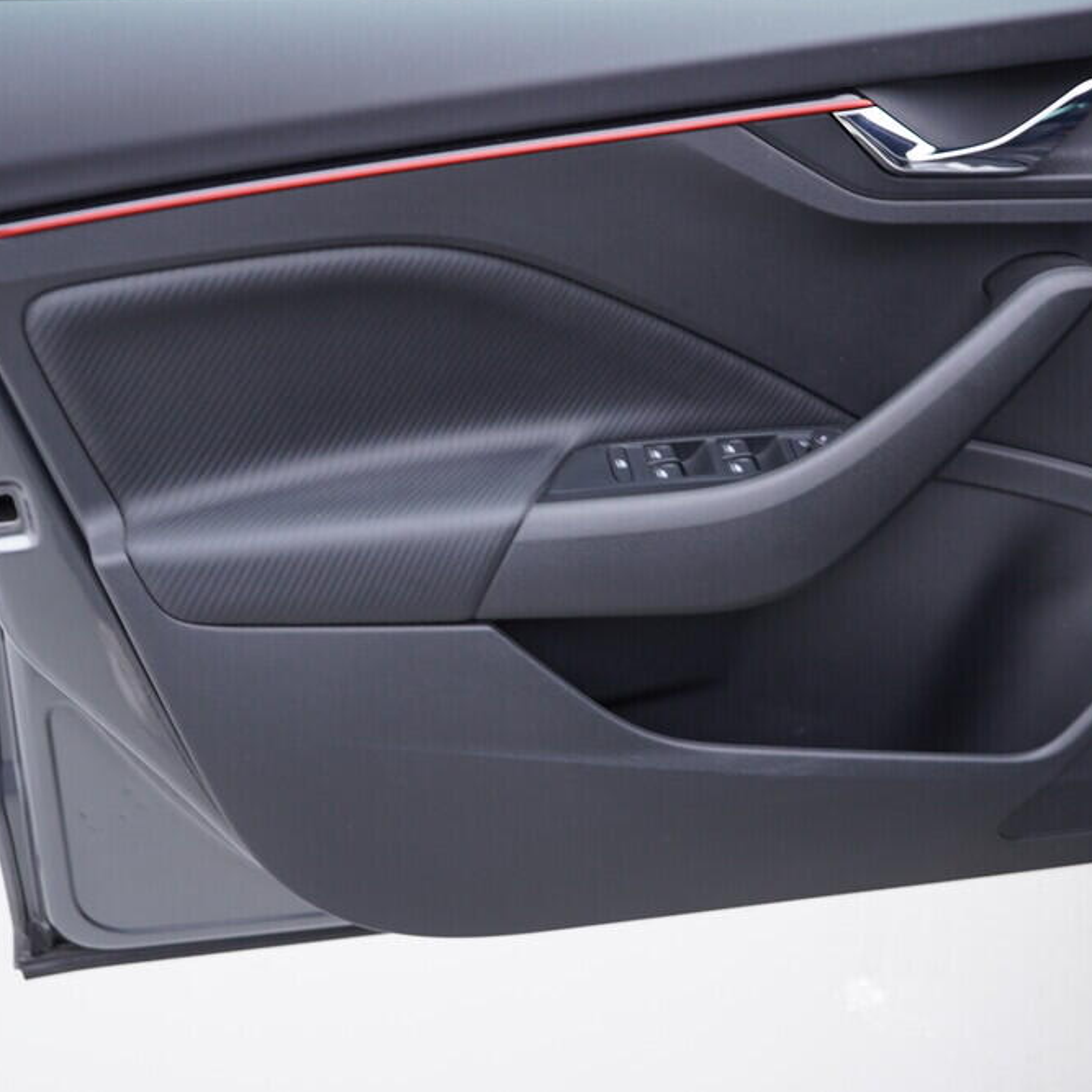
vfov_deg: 36.1
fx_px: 1677
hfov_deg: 36.0
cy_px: 536
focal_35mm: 47
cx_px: 617
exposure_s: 1/40
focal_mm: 24
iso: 160
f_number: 2.8
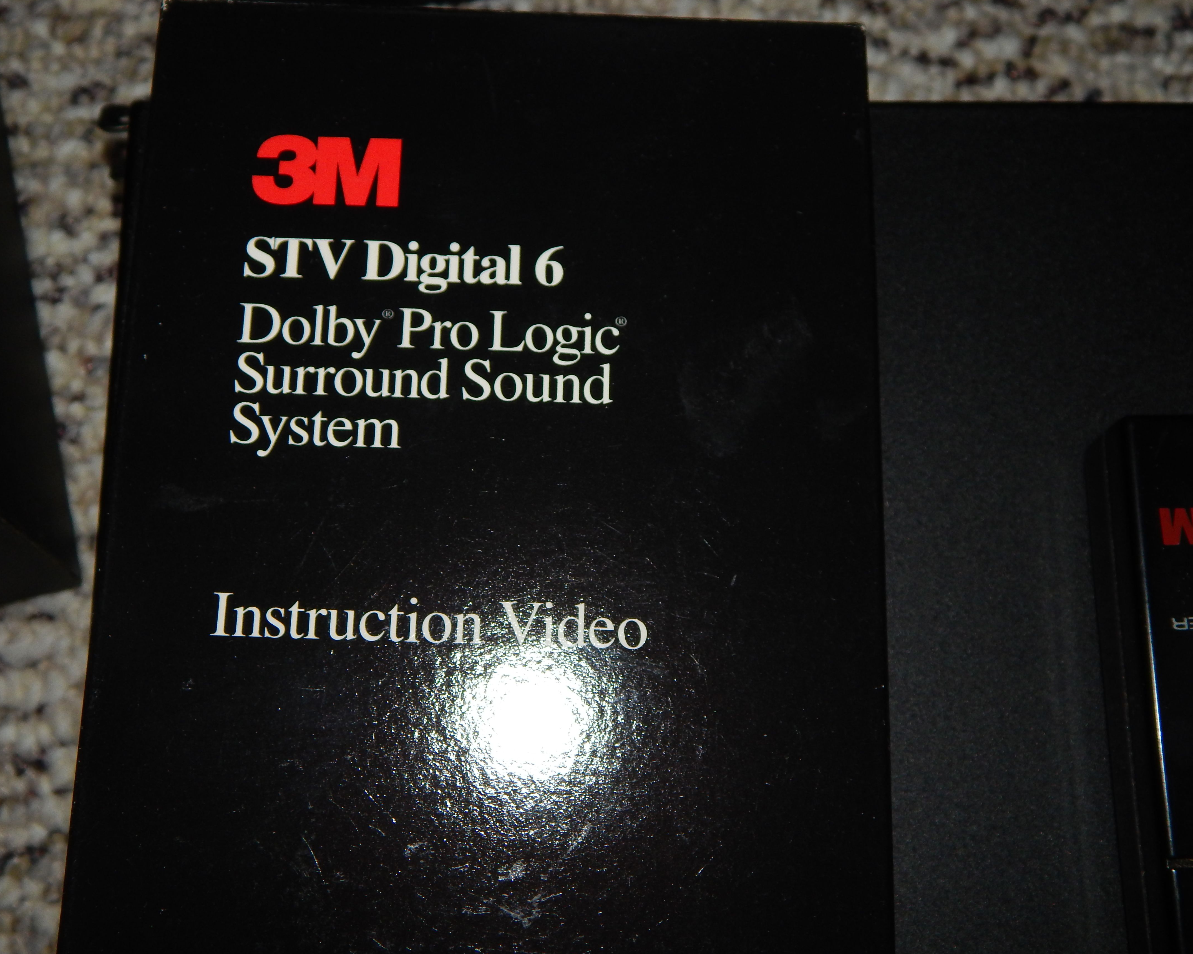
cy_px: 476
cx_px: 558
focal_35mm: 45
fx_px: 1589
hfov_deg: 41.1
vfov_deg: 33.4
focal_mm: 7.7
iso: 200
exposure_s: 1/30
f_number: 7.1
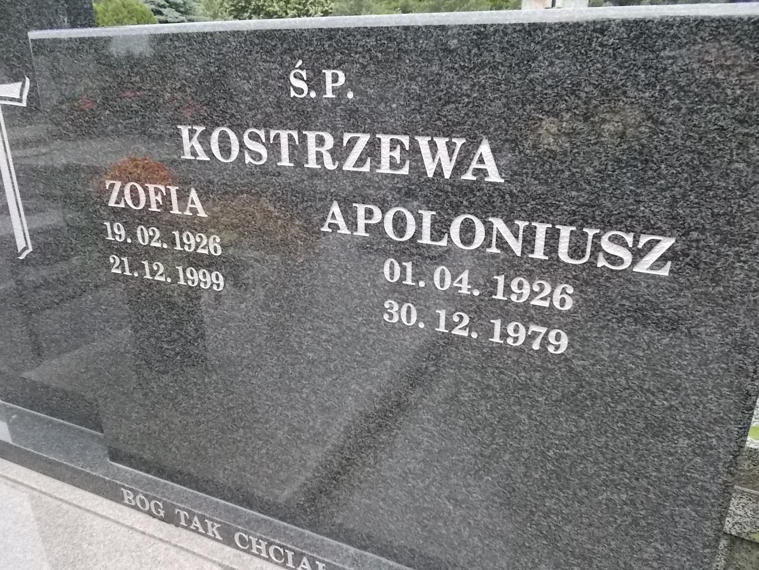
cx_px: 380
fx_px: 570
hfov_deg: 67.3
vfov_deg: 53.1
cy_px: 285
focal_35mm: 26
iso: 400
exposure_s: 1/200
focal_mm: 4.6
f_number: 8
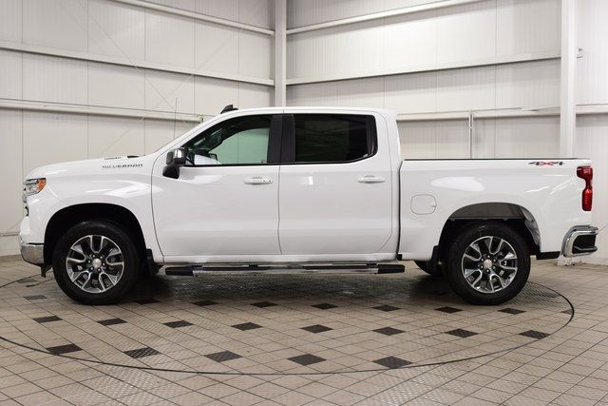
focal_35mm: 39
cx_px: 304
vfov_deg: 34.2
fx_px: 659
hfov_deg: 49.5
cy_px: 203
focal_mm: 26
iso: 500
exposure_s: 1/30
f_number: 7.1
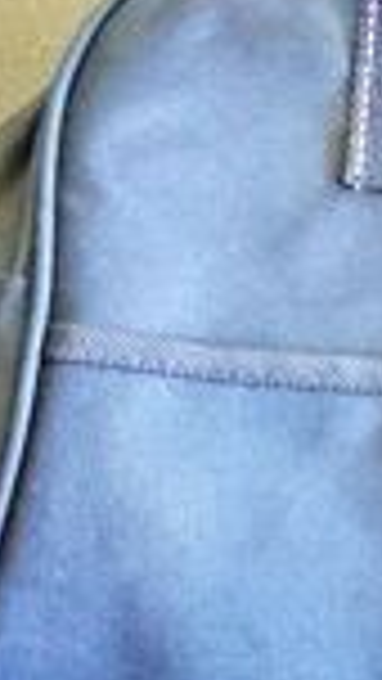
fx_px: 1620
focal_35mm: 90
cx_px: 683
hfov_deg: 12.3
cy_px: 342
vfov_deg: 23.7
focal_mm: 3.46
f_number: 1.8
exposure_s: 1/25.7
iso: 400
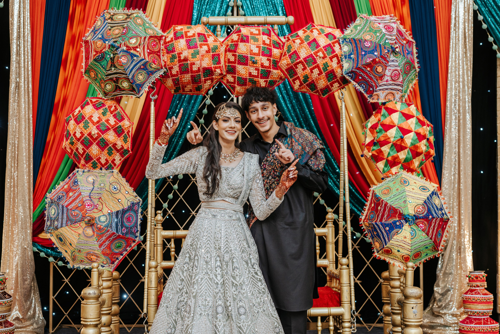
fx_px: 694
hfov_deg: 39.6
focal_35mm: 50
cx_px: 250
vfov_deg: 27.0
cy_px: 167
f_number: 2.8
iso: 800
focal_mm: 50
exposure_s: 1/160
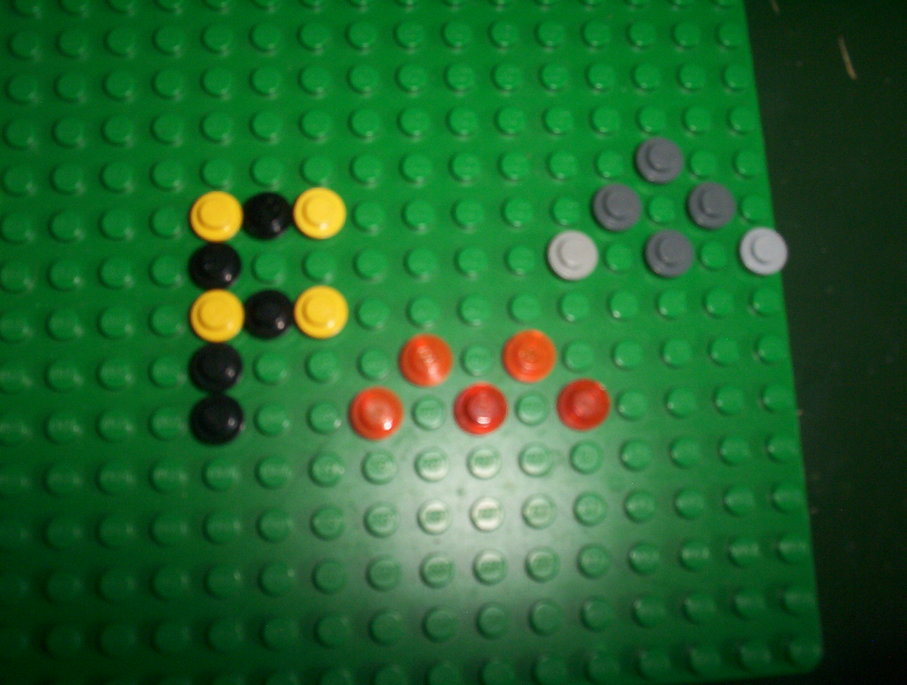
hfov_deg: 47.8
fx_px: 1024
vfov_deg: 37.0
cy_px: 342
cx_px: 454
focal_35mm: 39
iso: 140
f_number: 4.5
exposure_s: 1/30
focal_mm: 6
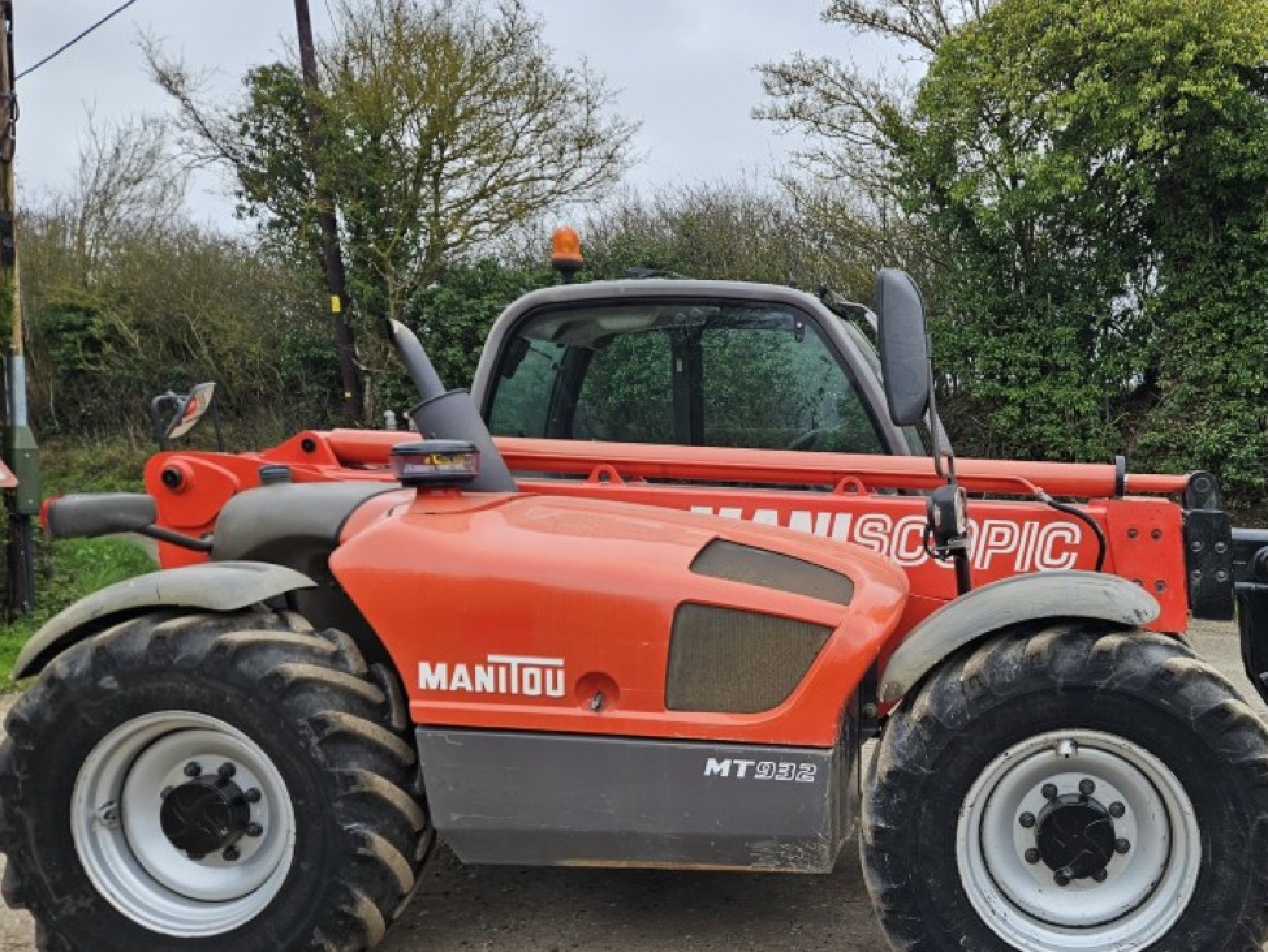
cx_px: 911
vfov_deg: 41.5
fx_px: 1246
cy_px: 590
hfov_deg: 52.2
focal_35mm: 34
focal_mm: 5.4
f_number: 1.8
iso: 25
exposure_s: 1/290
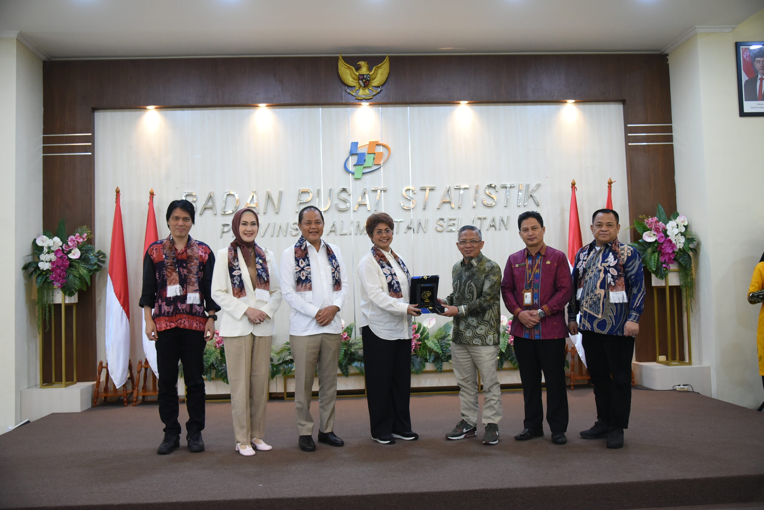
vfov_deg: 41.1
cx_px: 382
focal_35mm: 32
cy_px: 255
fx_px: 679
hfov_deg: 58.7
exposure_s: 1/125
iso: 2800
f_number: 4
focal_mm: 32
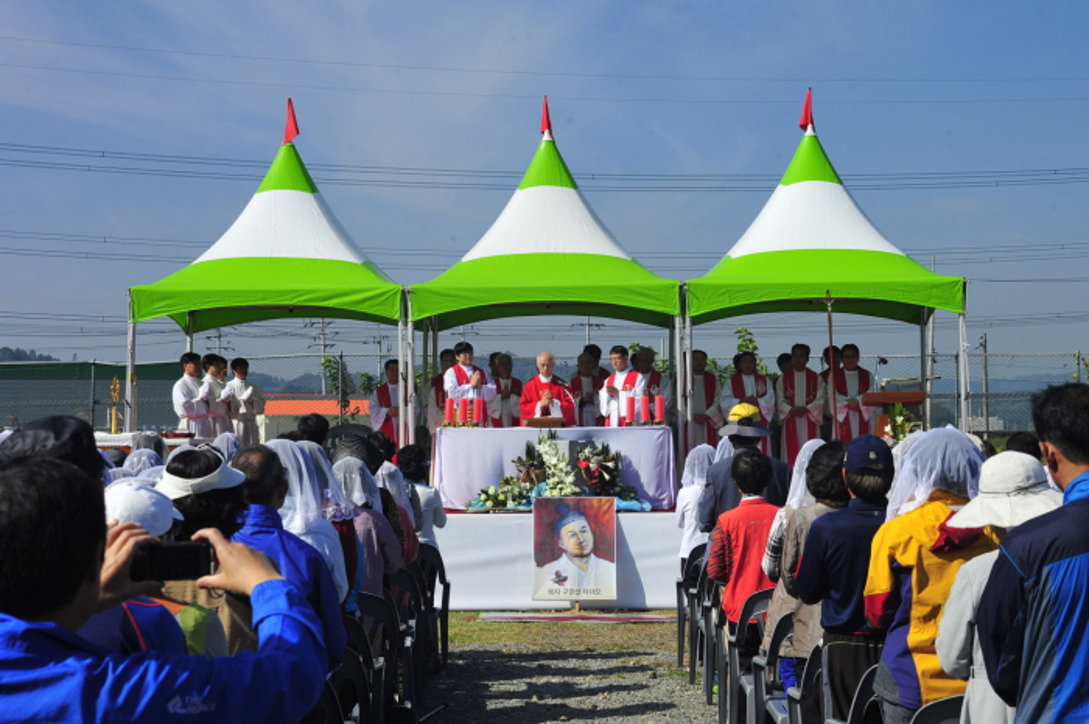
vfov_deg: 19.4
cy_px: 362
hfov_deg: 28.9
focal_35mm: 70
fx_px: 2115
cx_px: 544
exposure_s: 1/320
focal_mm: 70
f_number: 13
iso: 200
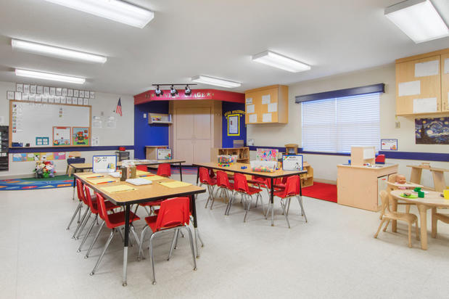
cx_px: 224
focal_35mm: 18
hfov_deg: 90.0
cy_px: 150
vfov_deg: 67.3
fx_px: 224
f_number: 8
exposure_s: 1/8
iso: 320
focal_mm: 12
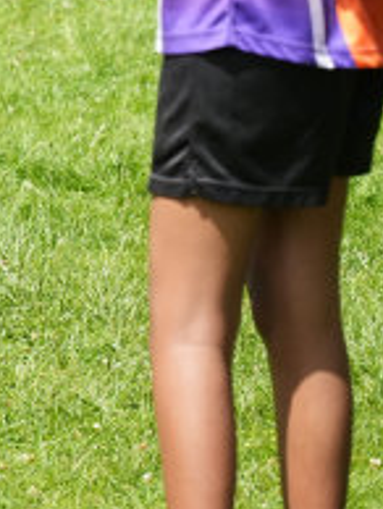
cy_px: -358
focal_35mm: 354
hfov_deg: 4.1
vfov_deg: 5.5
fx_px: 5211
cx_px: -496
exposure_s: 1/2500
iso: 250
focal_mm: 70
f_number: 2.8
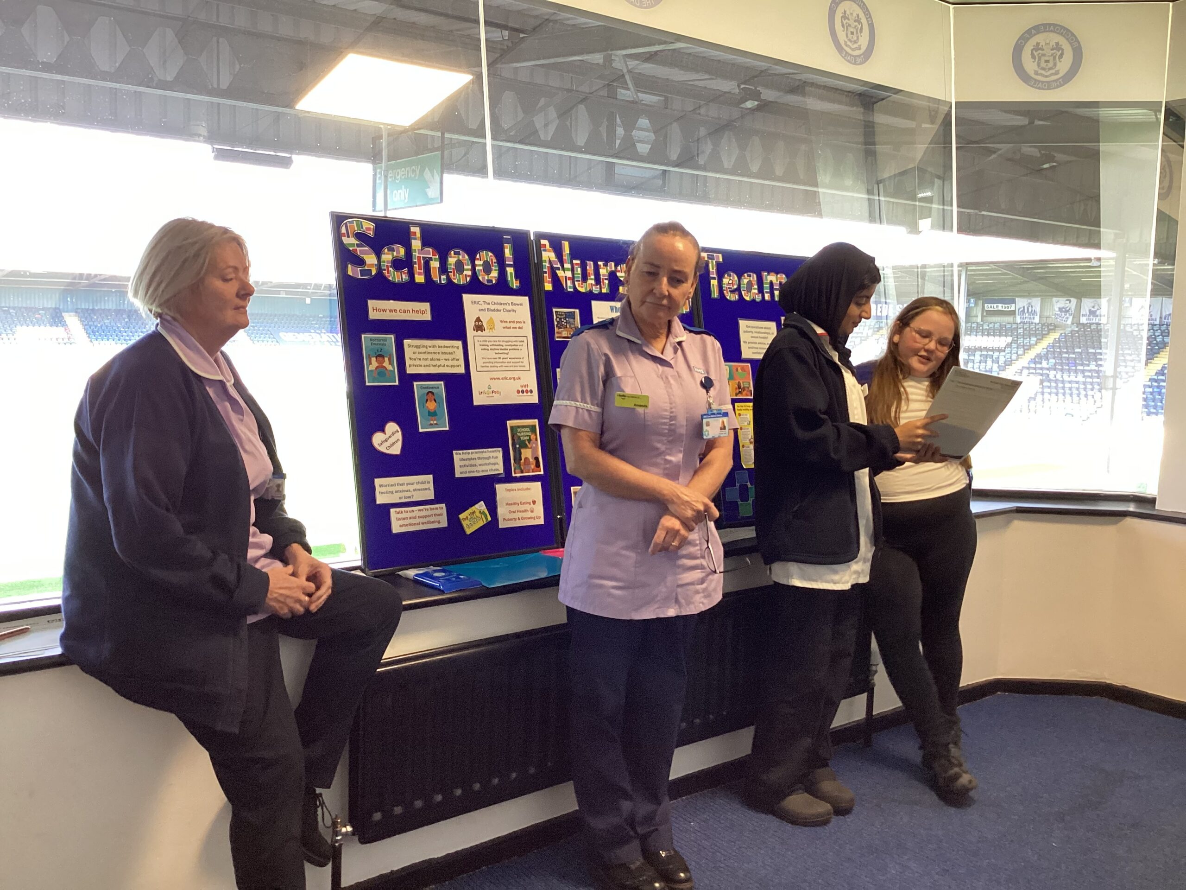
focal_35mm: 31
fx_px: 1062
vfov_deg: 45.4
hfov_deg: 58.4
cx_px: 593
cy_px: 445
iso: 125
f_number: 2.4
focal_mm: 3.3
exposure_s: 1/50
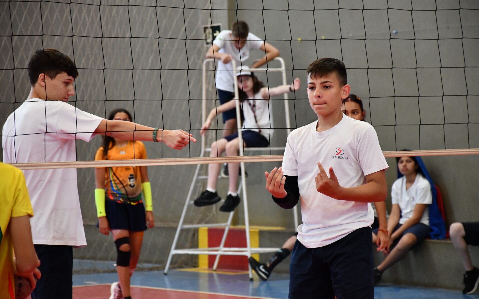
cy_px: 146
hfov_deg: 12.2
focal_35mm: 172
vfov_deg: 7.6
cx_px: 240
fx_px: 2246
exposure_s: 1/160
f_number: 5.6
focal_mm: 112
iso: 3200
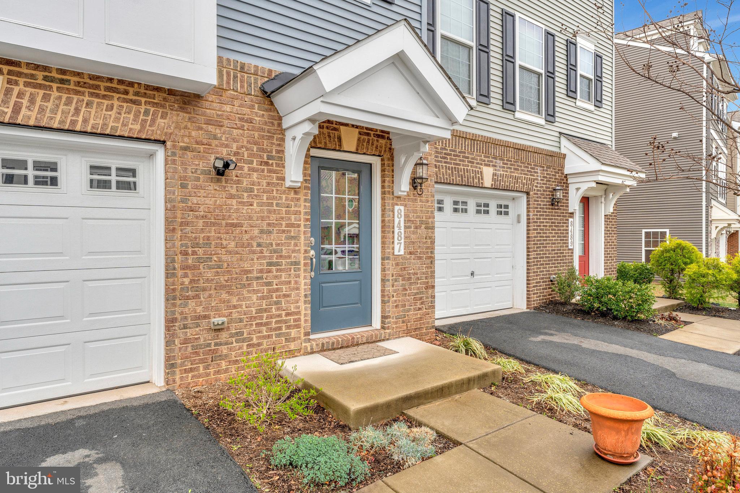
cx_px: 370
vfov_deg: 61.2
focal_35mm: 20
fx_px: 417
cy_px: 246
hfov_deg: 83.1
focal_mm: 20.3
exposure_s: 1/50
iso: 100
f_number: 8
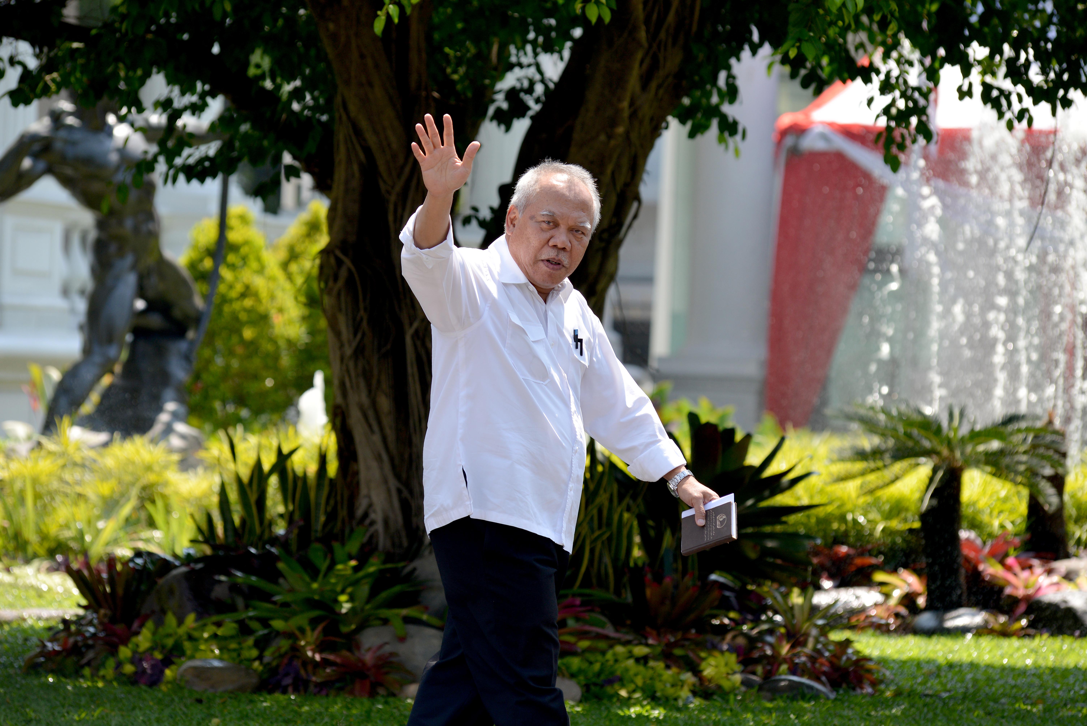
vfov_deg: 6.9
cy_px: 363
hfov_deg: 10.3
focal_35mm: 200
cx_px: 544
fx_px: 6041
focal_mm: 200
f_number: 6.3
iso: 400
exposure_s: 1/800
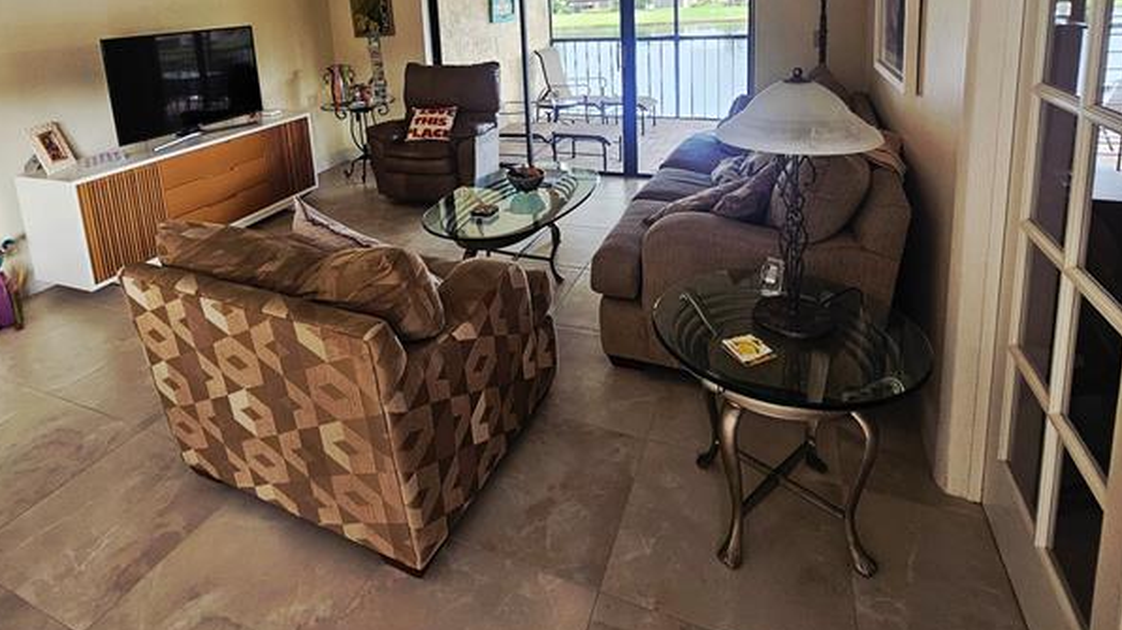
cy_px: 105
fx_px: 565
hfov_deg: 89.2
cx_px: 499
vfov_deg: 53.5
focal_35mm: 19
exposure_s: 1/60.2
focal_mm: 2.2
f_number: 2.2
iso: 125
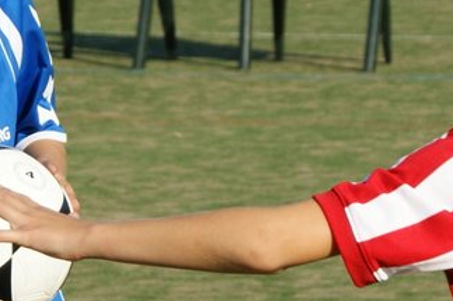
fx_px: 5959
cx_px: 310
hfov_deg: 4.4
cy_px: 263
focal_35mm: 474
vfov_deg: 2.9
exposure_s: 1/400
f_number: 10
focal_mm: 85
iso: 200
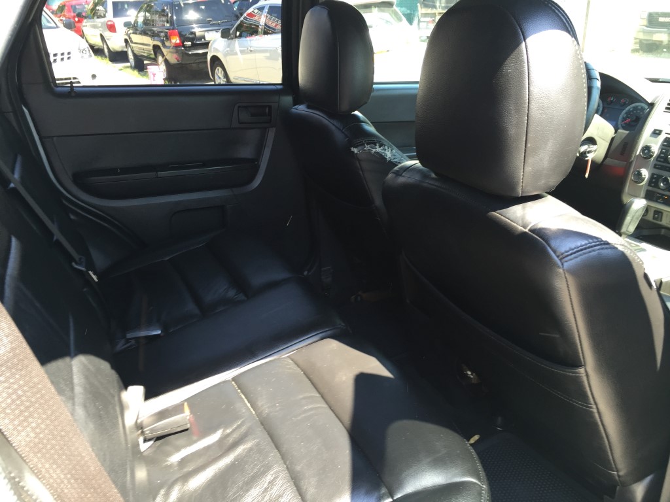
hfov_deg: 61.7
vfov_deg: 48.2
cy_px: 251
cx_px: 335
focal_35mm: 29
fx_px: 561
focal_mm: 4.15
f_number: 2.2
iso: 40
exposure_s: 1/60
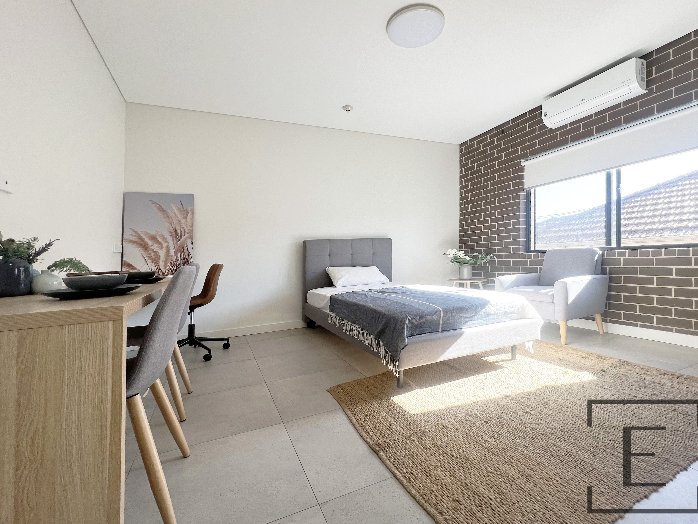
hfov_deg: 102.0
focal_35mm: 14
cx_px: 359
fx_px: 282
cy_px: 263
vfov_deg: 85.7
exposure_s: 1/127
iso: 32
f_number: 1.8
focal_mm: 1.57
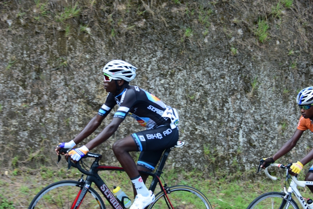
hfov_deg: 28.8
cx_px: 156
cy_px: 104
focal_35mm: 70
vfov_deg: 19.4
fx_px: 608
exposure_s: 1/200
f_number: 5
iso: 200
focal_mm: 70
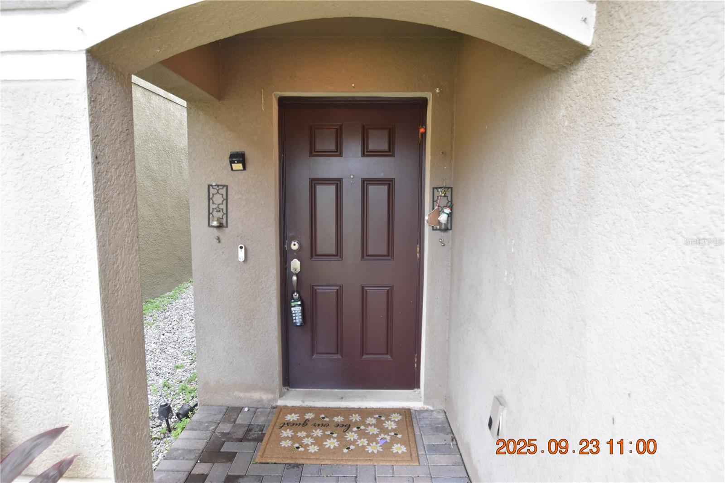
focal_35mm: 21
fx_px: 423
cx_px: 362
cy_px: 242
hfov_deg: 81.2
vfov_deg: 59.5
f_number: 4
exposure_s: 1/250
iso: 800
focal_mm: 14
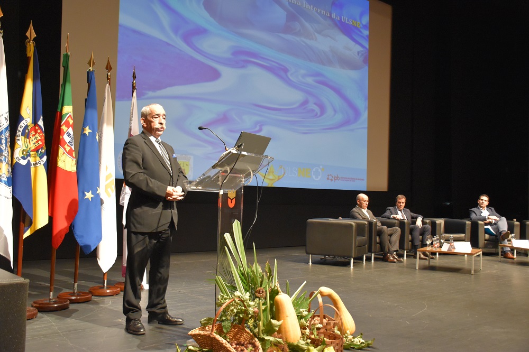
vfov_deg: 36.8
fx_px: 529
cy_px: 176
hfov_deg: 53.1
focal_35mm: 36
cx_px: 264
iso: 2800
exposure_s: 1/60
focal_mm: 24
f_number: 3.8
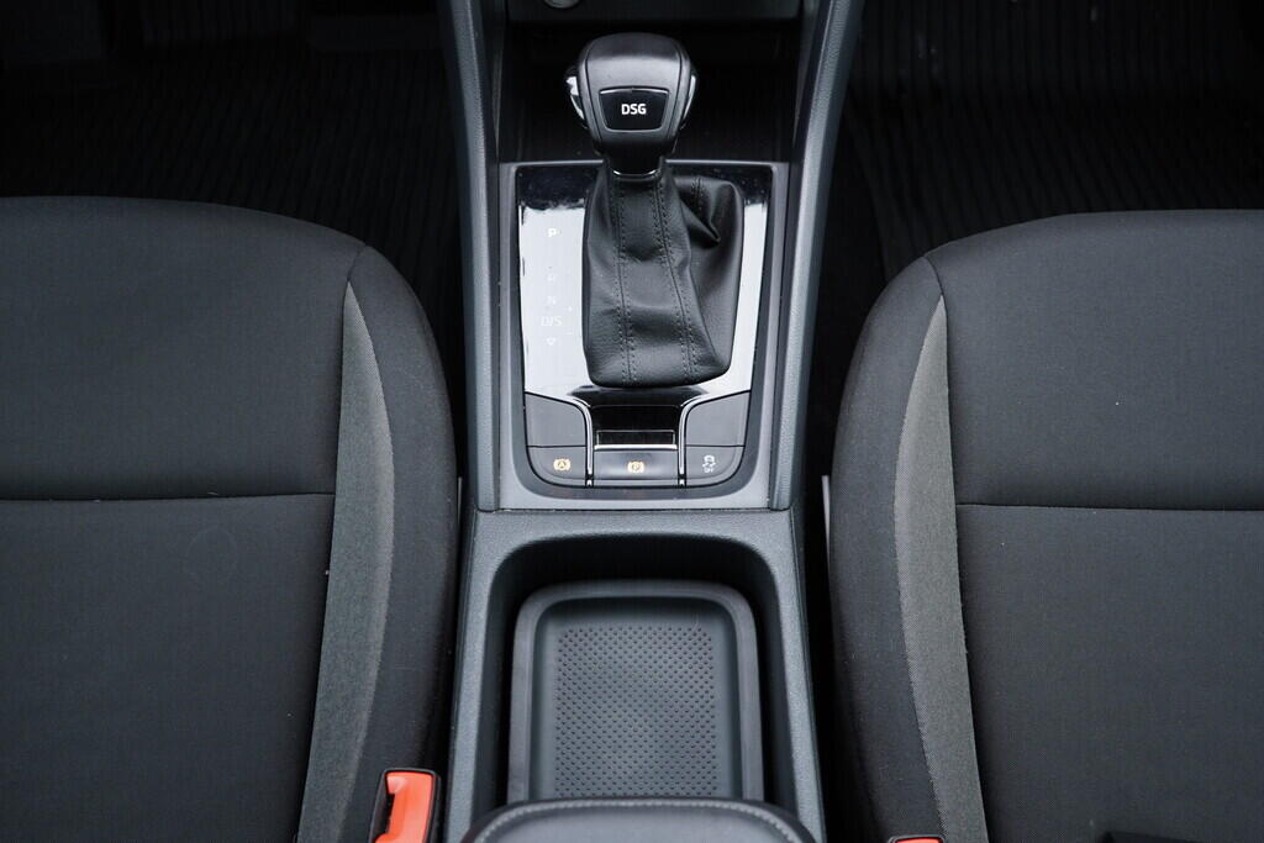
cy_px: 422
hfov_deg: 53.1
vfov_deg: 36.9
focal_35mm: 36
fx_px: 1264
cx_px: 632
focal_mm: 24
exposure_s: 1/40
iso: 320
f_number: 2.8
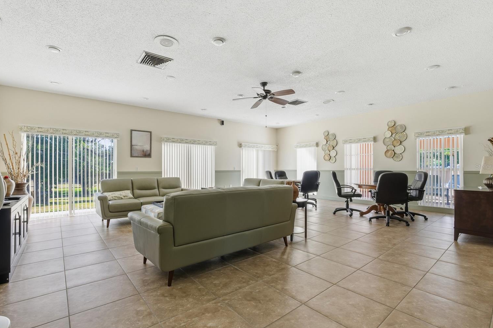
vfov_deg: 70.4
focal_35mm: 17
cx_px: 243
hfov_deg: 93.3
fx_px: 233
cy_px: 166
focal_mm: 16
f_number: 8
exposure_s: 1/50
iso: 100
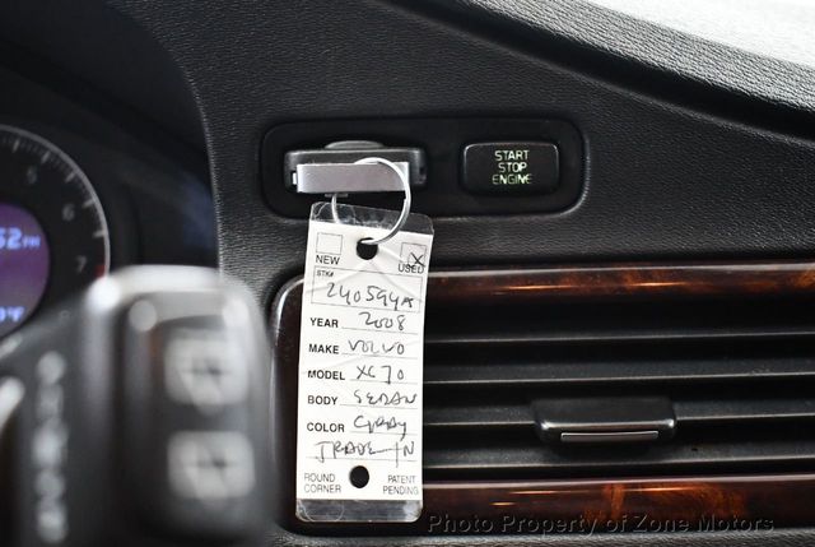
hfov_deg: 44.4
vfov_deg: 30.6
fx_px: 998
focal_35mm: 44
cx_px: 408
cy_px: 274
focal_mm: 22
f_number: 3.8
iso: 4500
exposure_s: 1/60
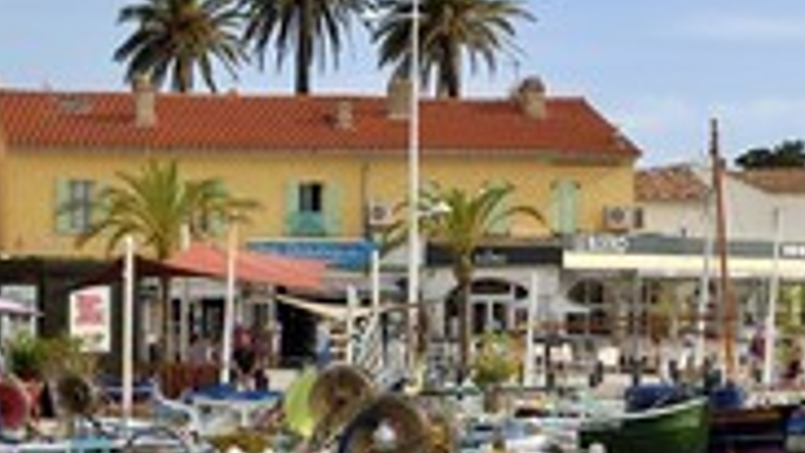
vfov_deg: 9.7
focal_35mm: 125
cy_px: 365
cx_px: -20
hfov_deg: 16.8
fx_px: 2669
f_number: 11
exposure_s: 1/320
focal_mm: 52
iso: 200
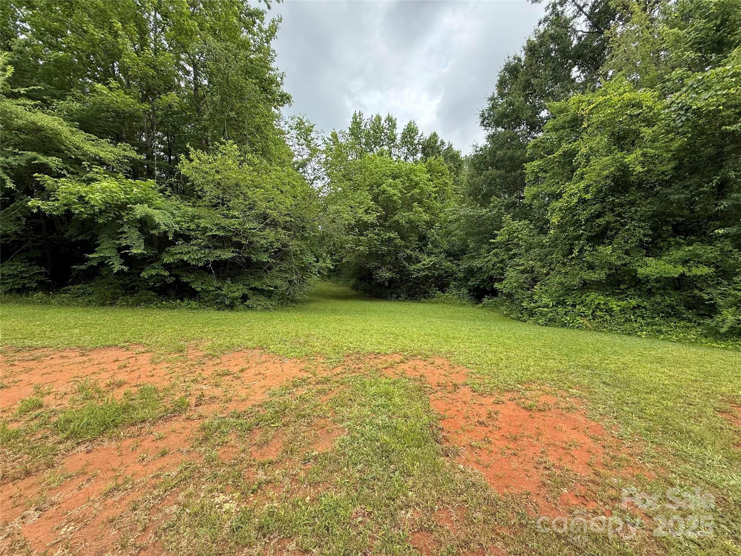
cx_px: 370
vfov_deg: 85.7
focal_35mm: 14
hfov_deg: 102.1
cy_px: 278
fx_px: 300
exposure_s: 1/326
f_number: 2.2
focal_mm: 2.22
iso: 50
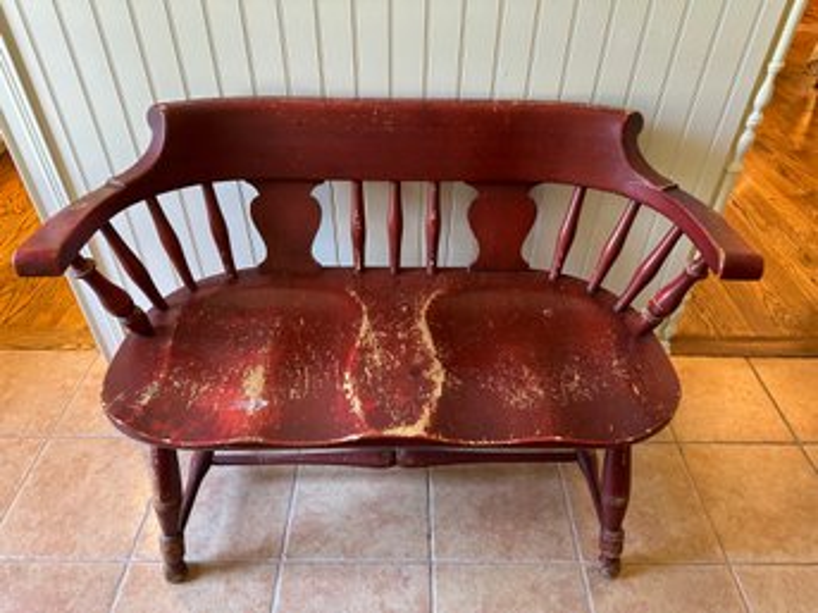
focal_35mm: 24
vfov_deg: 56.8
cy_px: 306
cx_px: 409
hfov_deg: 71.6
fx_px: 567
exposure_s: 1/60
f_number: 1.78
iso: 500
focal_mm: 6.86
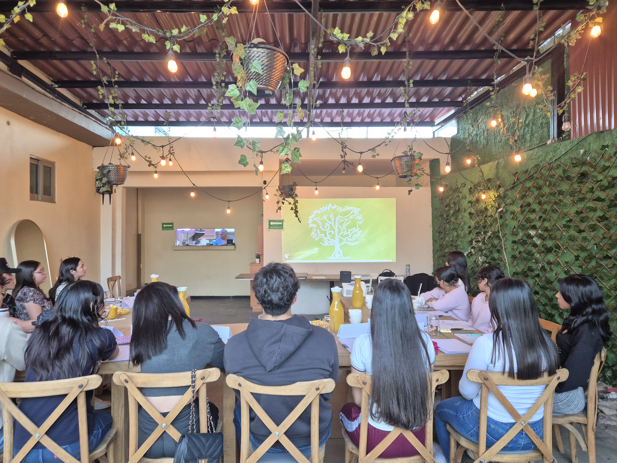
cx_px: 308
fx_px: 410
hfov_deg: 73.9
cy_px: 232
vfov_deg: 58.9
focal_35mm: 23
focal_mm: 5.4
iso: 640
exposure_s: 1/60
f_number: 1.8
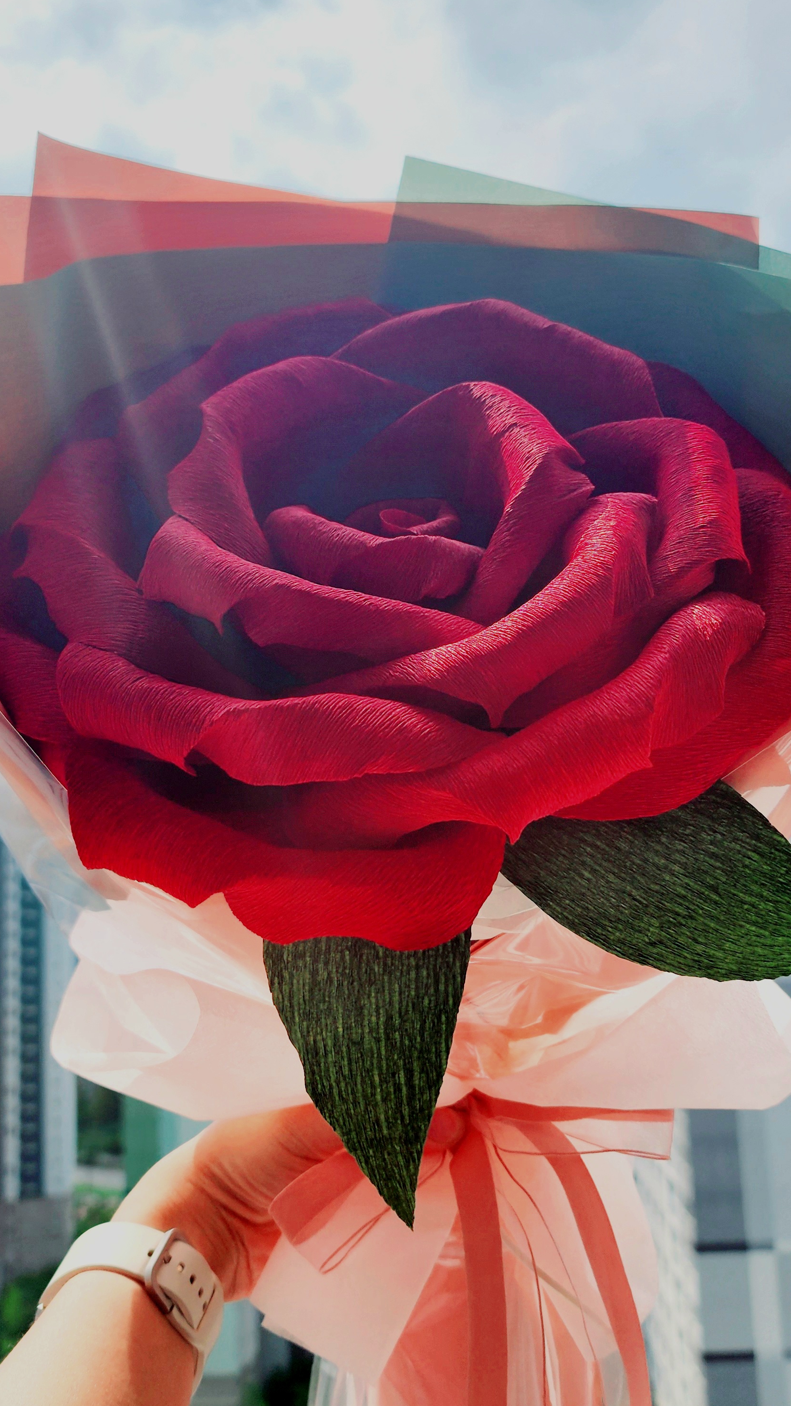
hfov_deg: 34.6
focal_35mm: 34
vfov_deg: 58.0
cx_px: 414
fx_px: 1268
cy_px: 718
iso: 12
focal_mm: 6.4
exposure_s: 1/2000
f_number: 1.8
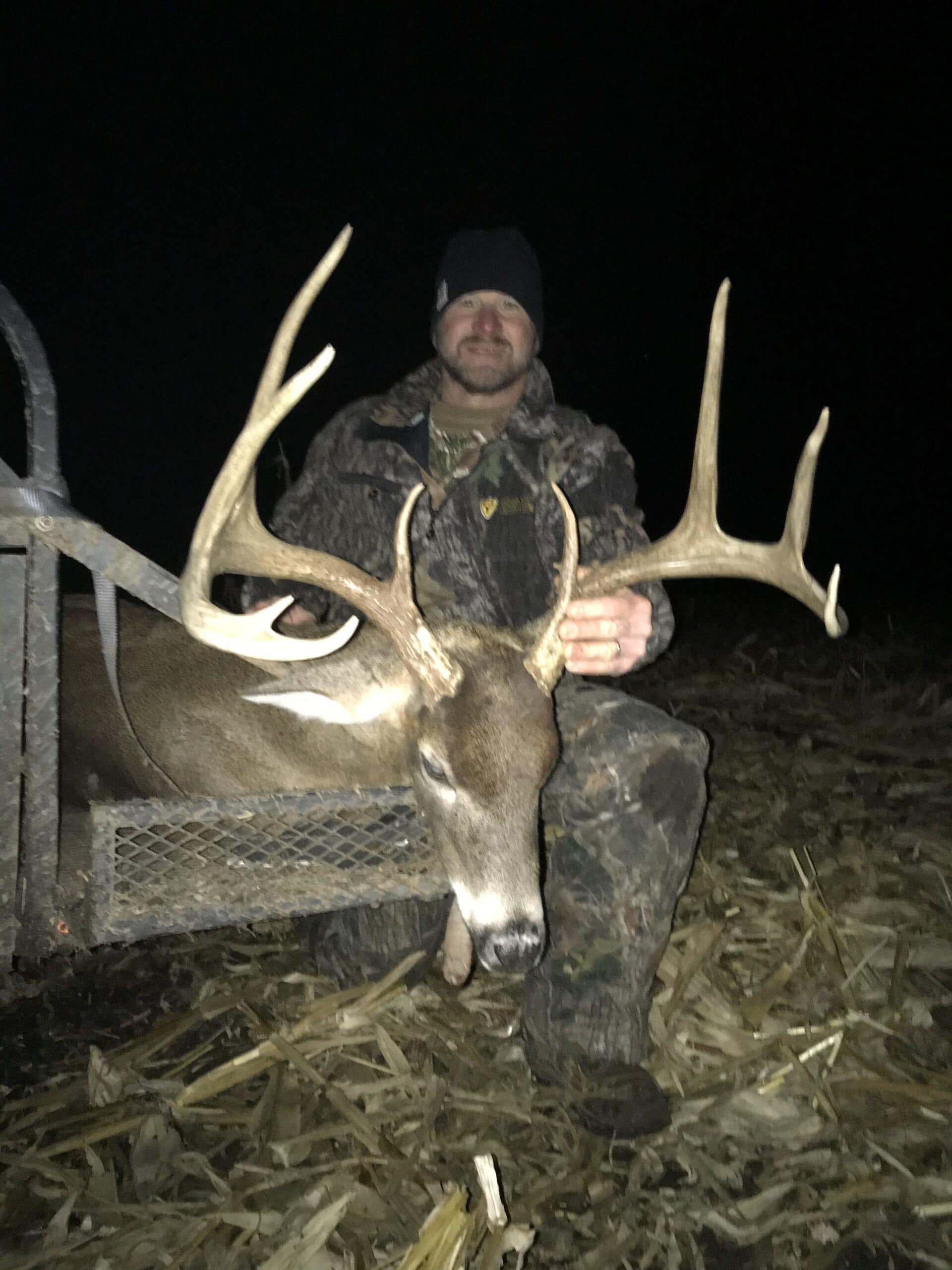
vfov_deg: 63.4
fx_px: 1027
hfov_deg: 49.7
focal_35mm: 28
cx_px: 476
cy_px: 635
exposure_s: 1/16
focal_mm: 3.99
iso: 320
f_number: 1.8
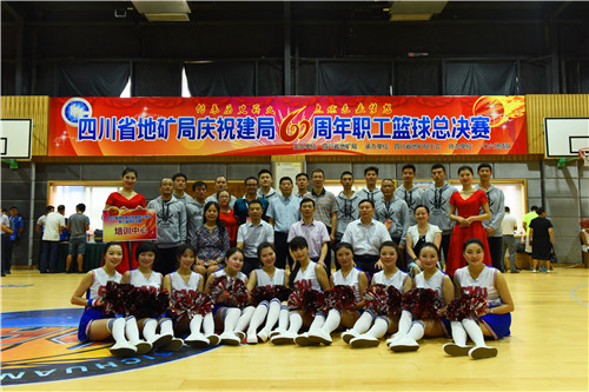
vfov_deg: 41.1
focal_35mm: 32
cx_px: 294
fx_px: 523
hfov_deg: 58.7
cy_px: 196
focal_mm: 32
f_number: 5.6
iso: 1600
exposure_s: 1/50
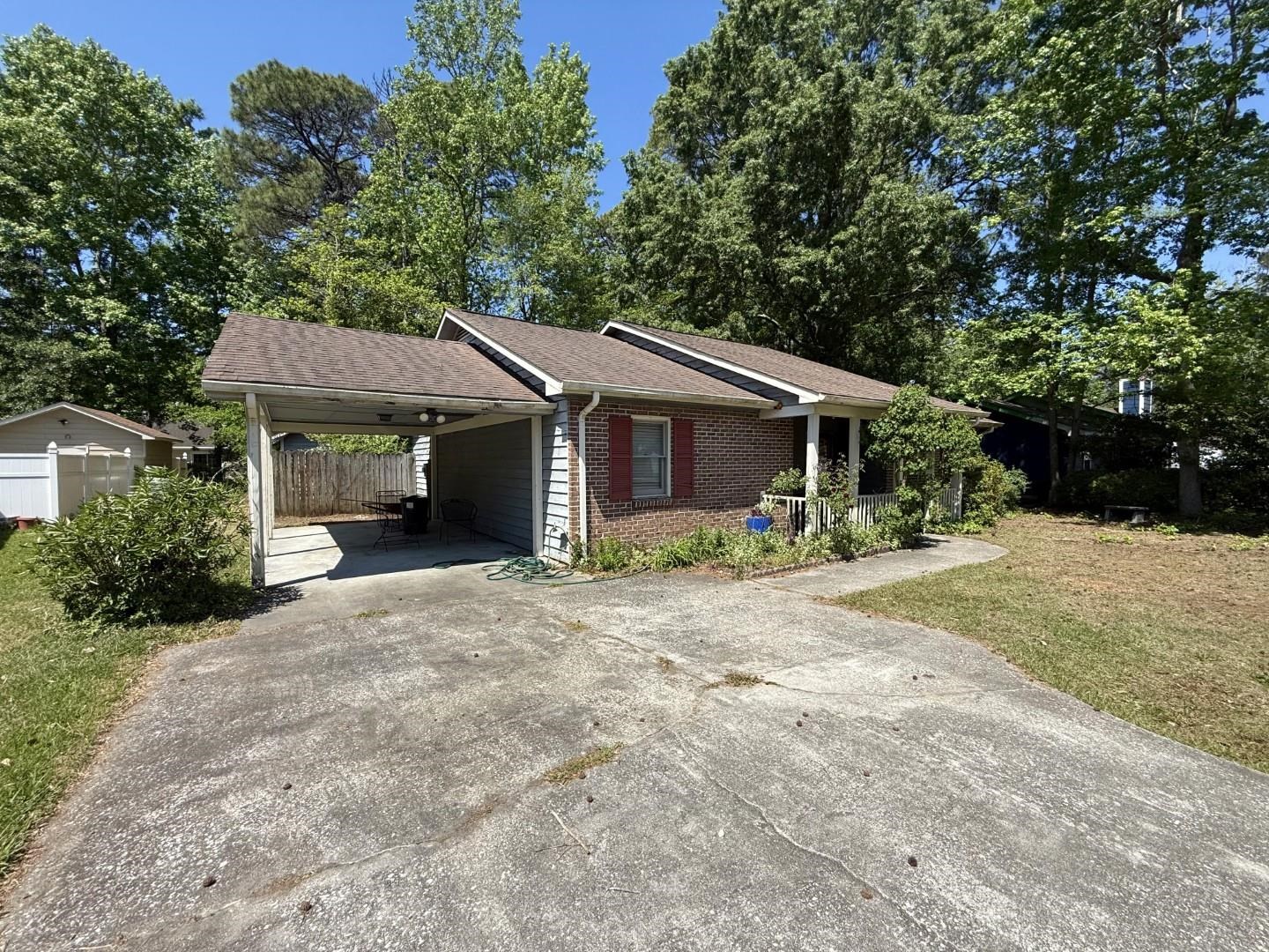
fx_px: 513
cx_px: 634
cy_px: 476
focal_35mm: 14
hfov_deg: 102.1
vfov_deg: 85.7
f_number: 2.2
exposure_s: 1/1399
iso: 50
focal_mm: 2.22
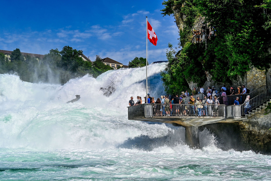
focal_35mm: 50
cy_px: 90
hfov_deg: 39.6
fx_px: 376
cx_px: 136
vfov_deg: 27.0
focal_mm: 50
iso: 500
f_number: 14
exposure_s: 1/800
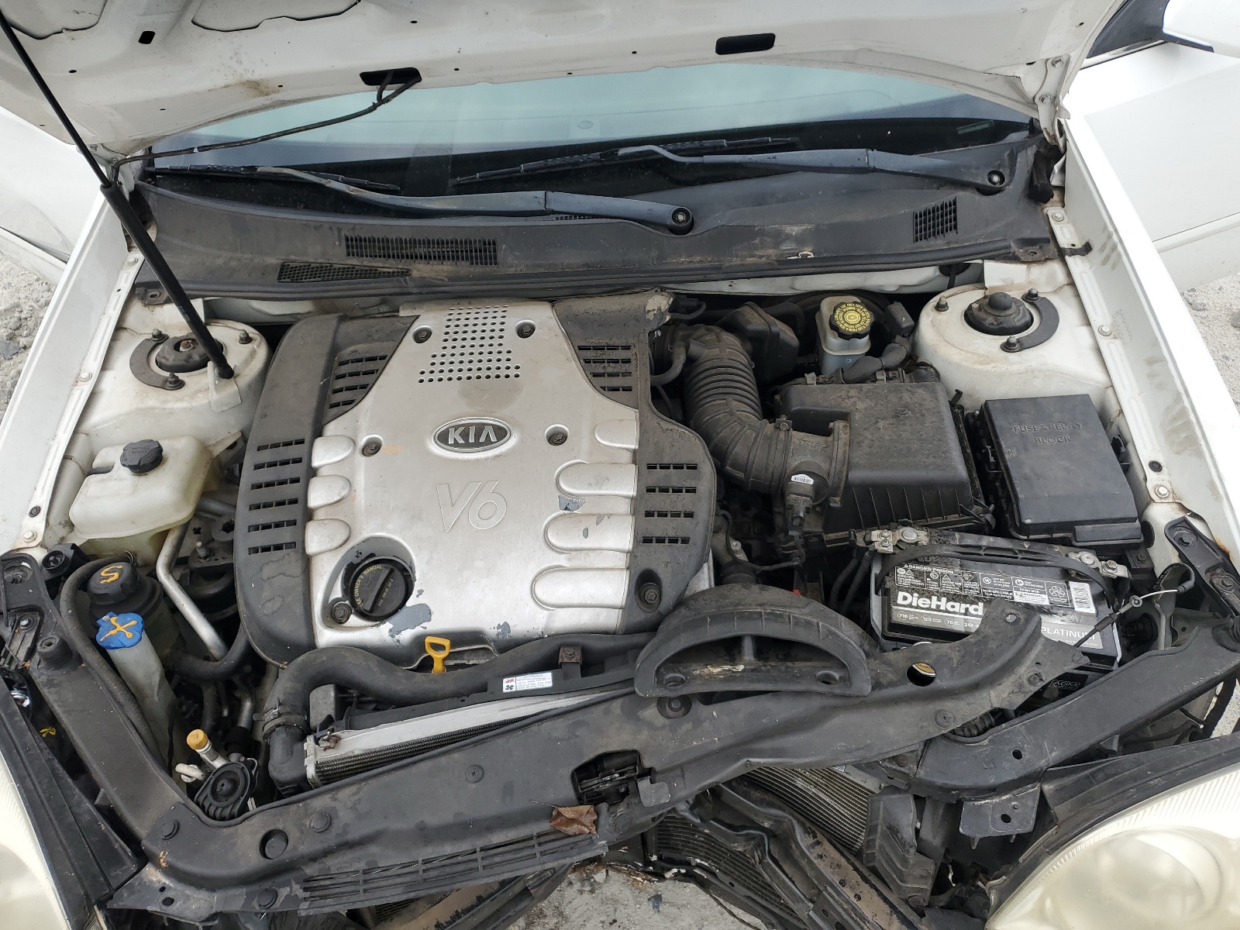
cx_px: 620
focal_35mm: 26
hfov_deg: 67.3
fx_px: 931
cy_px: 465
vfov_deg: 53.1
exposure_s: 1/256
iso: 50
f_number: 1.5
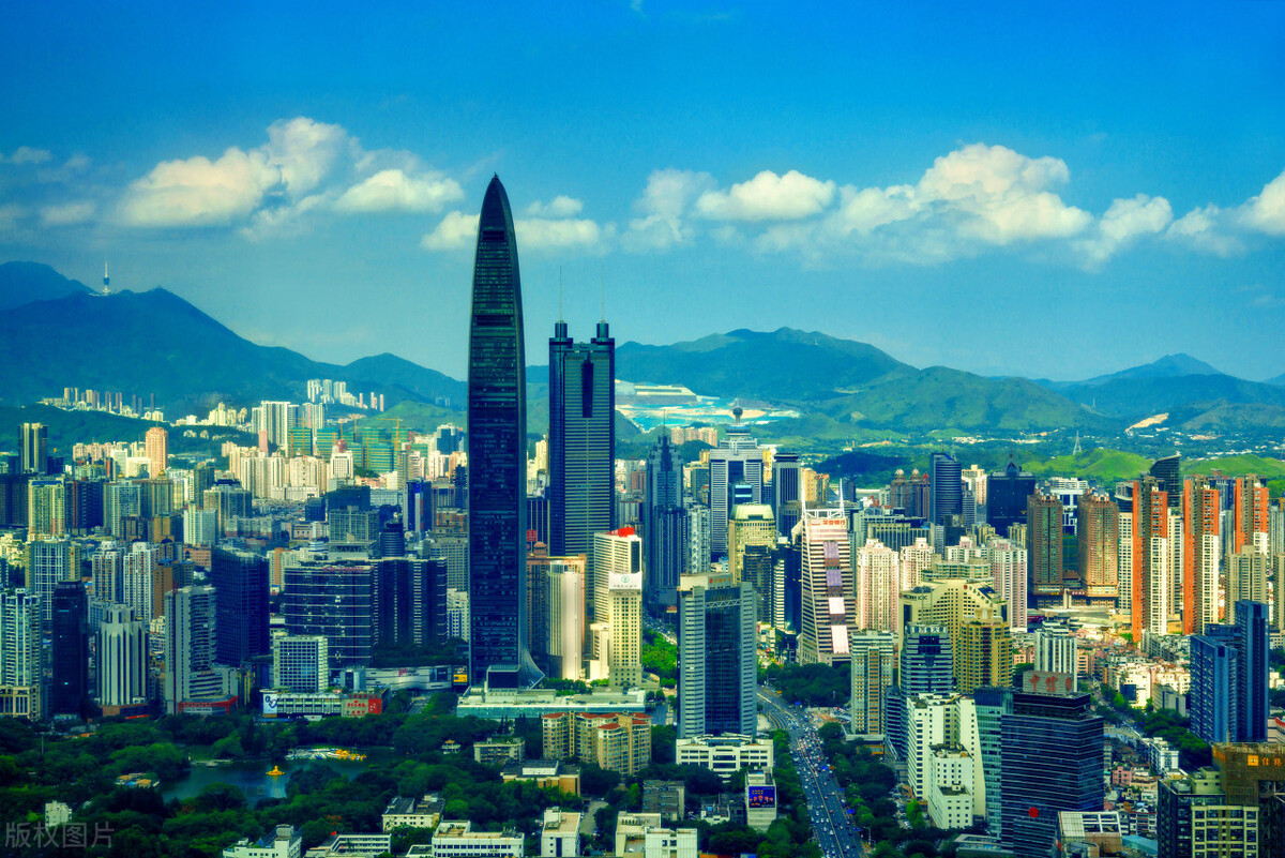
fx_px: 2142
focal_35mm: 60
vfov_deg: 22.6
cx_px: 642
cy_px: 429
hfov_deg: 33.4
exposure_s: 1/320
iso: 200
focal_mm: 60
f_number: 8
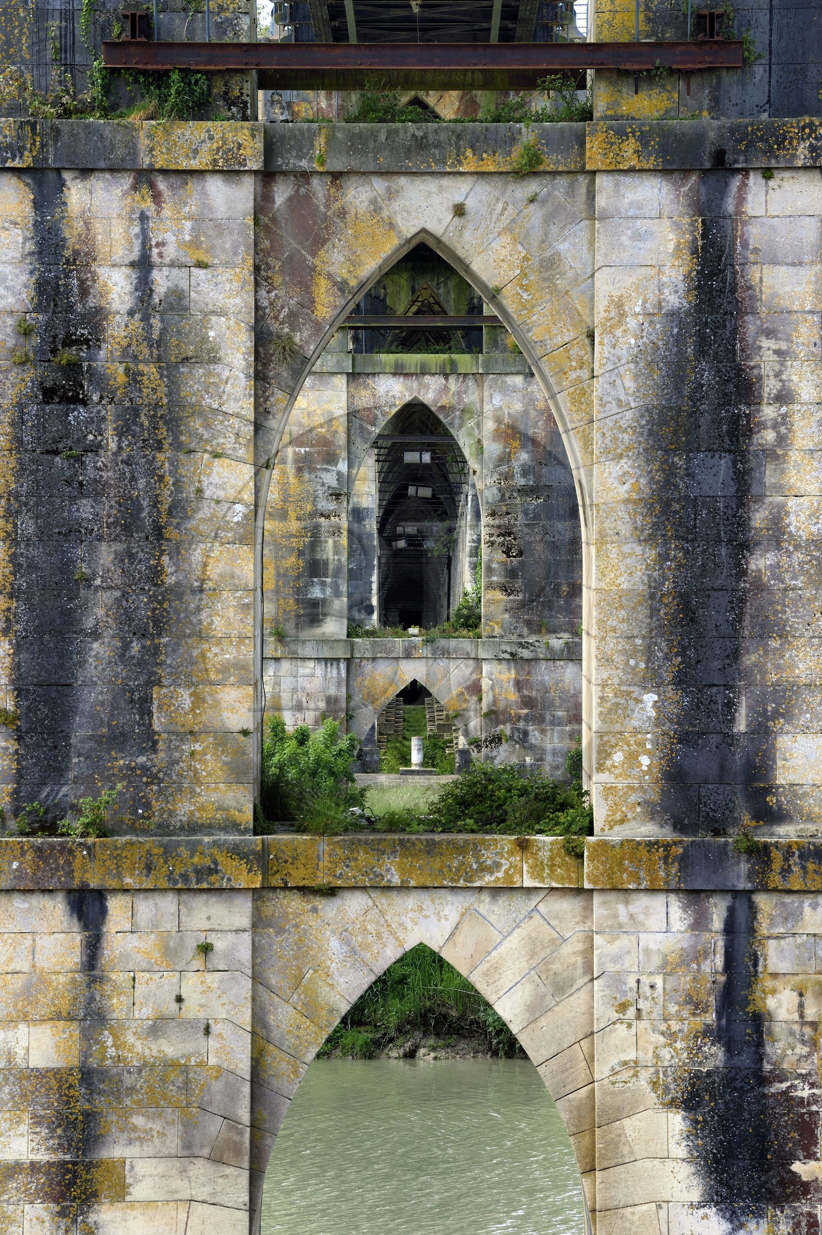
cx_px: 411
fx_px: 6172
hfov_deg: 7.6
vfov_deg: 11.4
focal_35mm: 180
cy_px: 618
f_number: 13
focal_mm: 180
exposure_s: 1/125
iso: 200
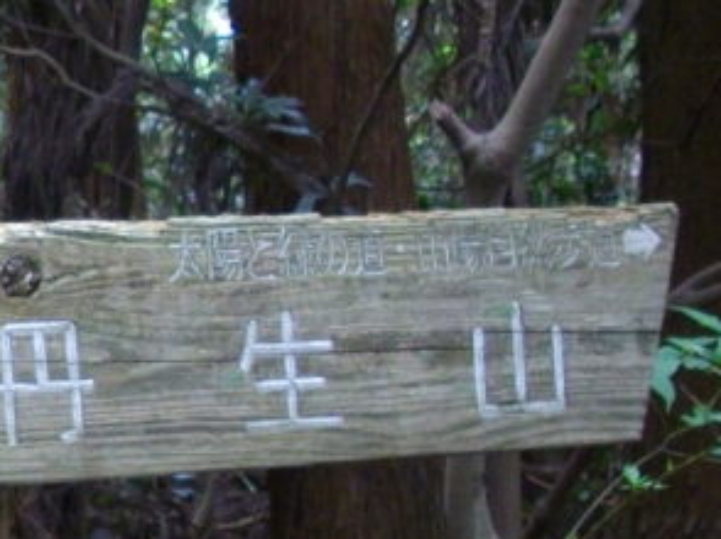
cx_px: -397
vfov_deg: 11.4
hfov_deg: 14.2
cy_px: 431
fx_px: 2685
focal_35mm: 129
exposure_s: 1/50
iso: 200
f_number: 2.8
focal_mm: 6.2
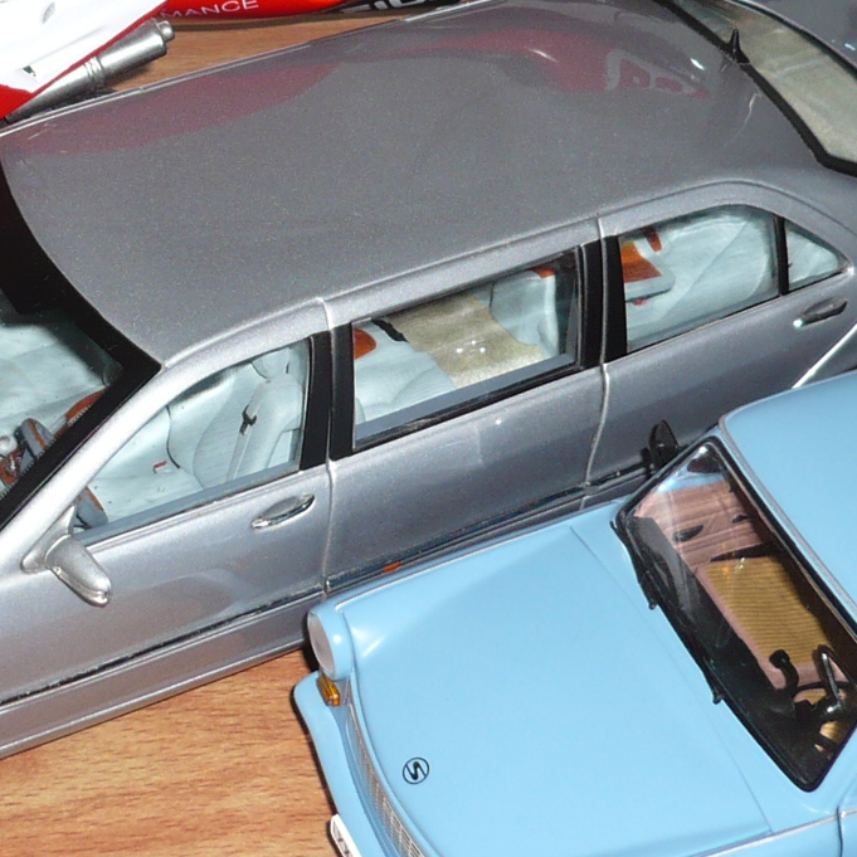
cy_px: 165
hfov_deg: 18.6
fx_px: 2605
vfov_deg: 18.5
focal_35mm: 93
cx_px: 271
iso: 100
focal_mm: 5.8
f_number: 2.8
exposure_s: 1/30
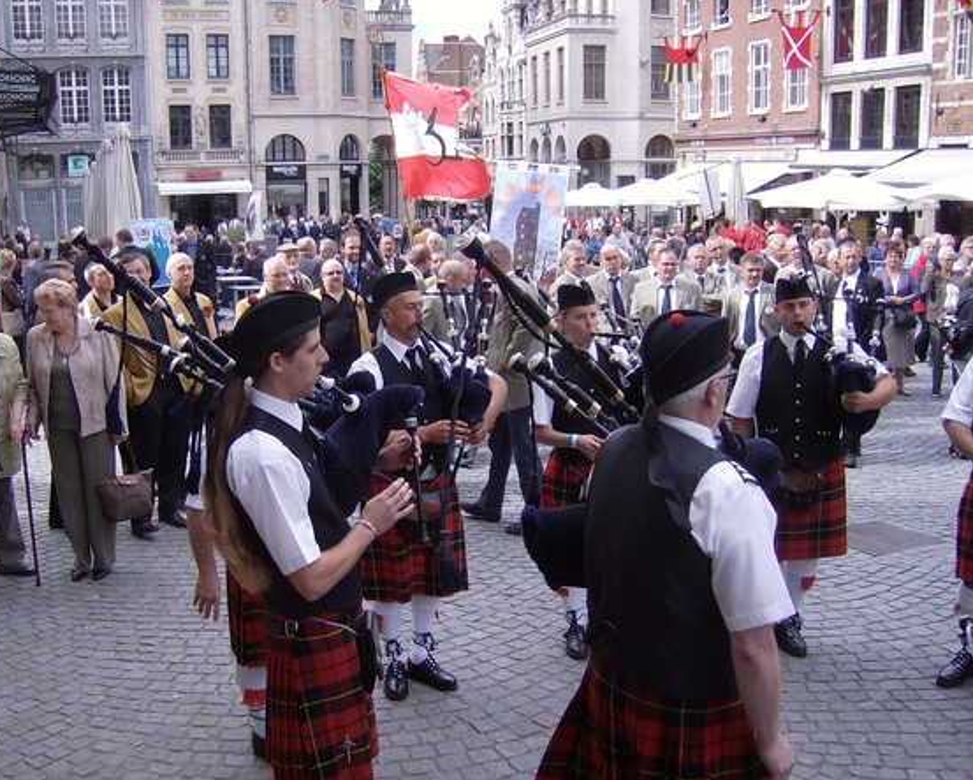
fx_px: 1095
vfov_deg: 39.2
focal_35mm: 38
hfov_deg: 47.9
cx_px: 447
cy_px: 388
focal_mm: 6
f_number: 2.8
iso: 100
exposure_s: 1/334
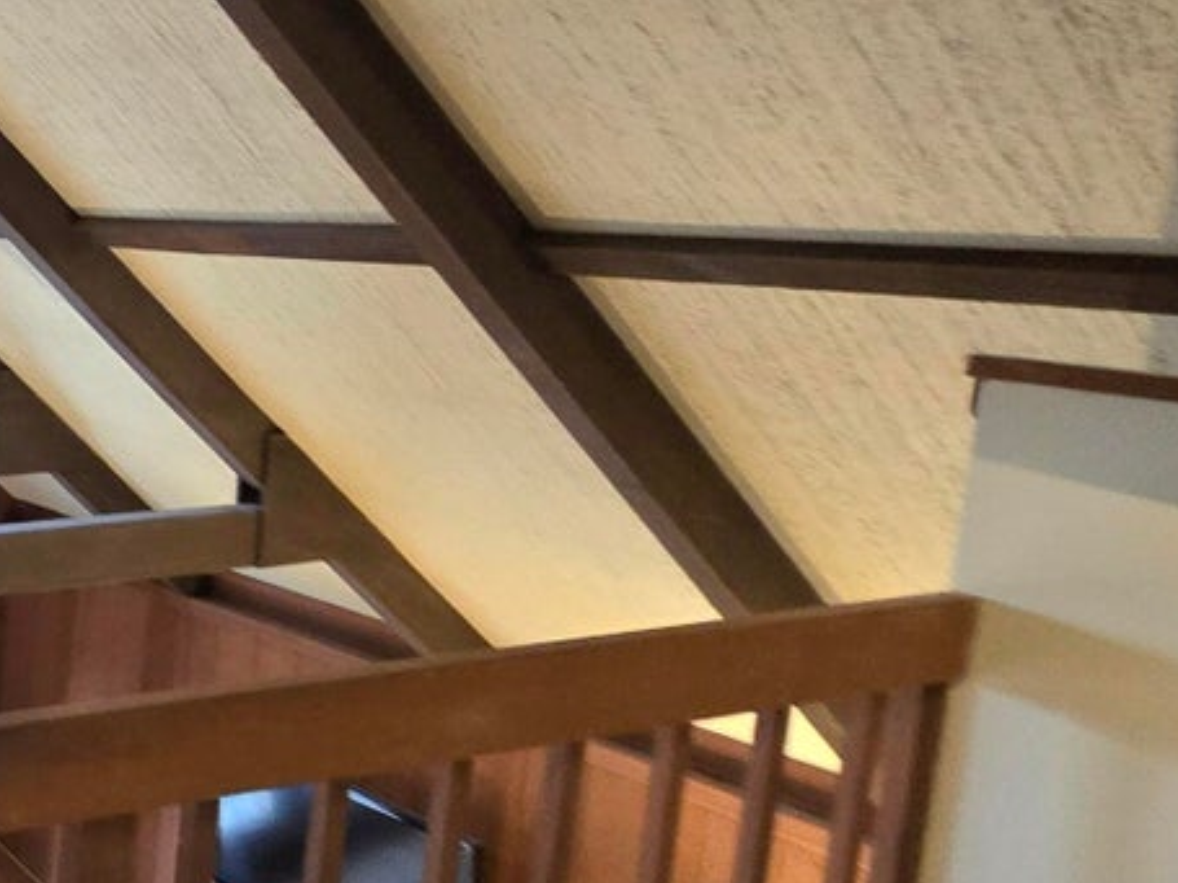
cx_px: -524
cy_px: 326
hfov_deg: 30.5
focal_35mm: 39
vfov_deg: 36.6
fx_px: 1327
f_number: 2.2
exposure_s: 1/60.2
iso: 400
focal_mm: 2.2
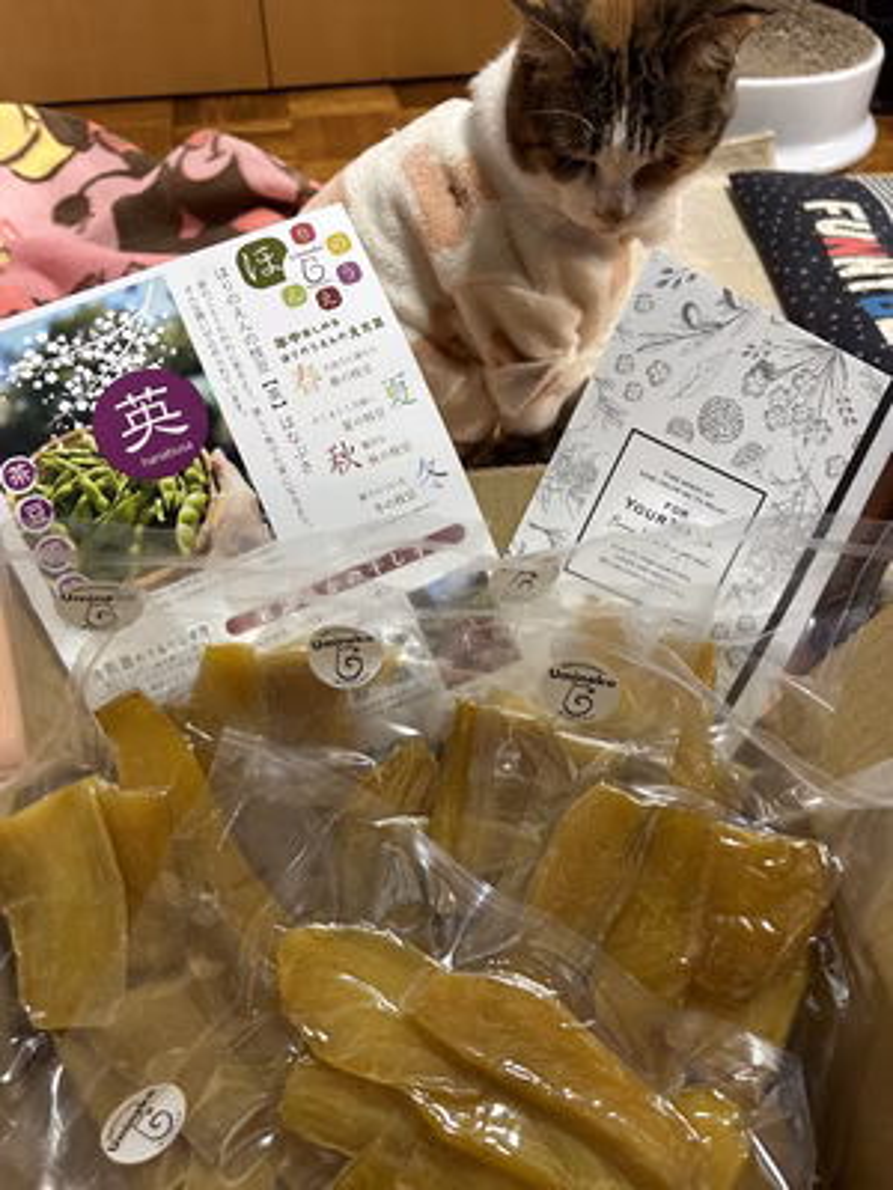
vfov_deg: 67.3
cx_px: 446
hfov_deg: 53.1
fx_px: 894
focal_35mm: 26
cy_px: 595
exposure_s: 1/50
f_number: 1.5
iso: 200
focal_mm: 5.7
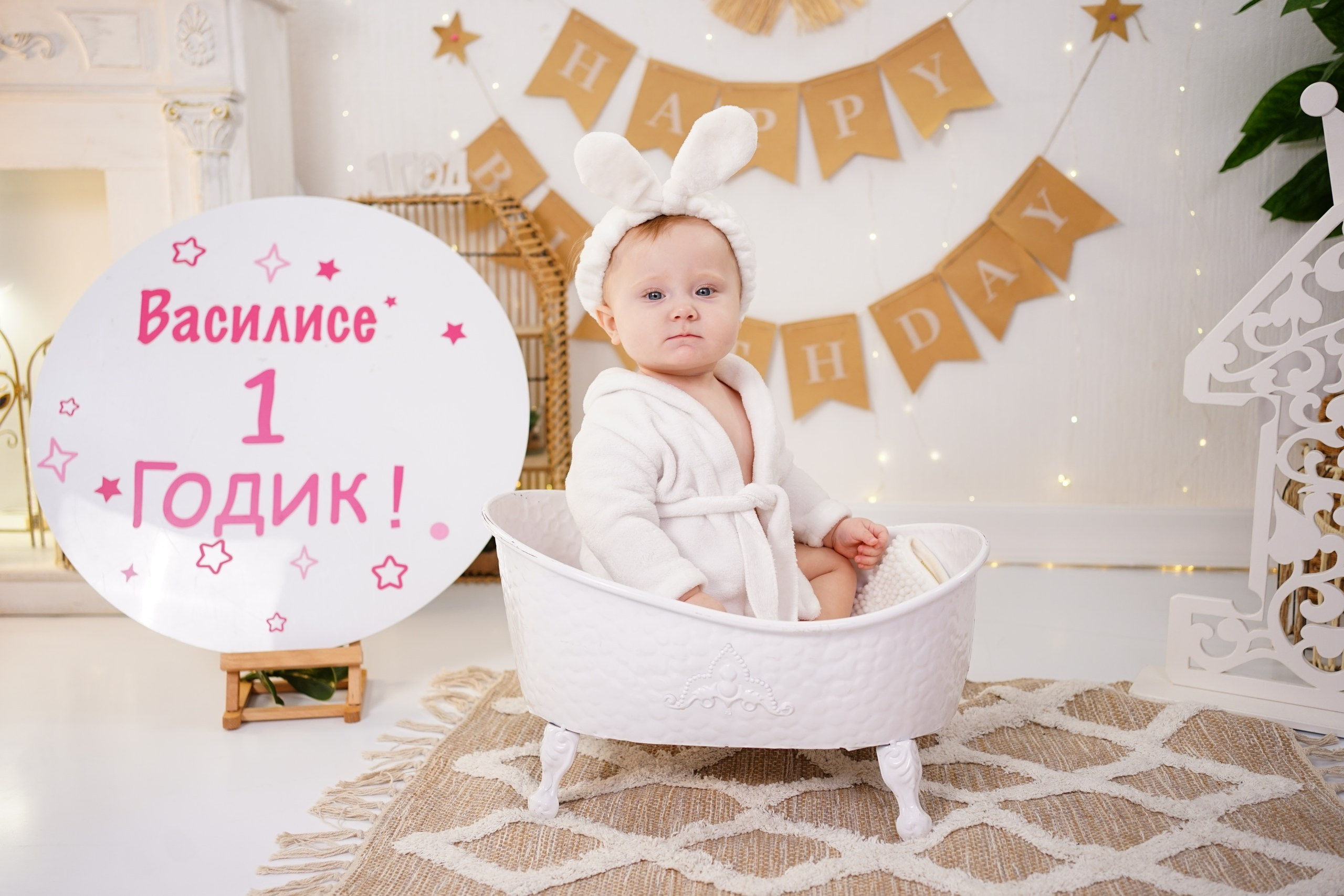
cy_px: 448
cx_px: 672
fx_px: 1307
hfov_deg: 54.4
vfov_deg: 37.9
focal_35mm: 35
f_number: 2.8
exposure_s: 1/200
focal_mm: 35
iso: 250
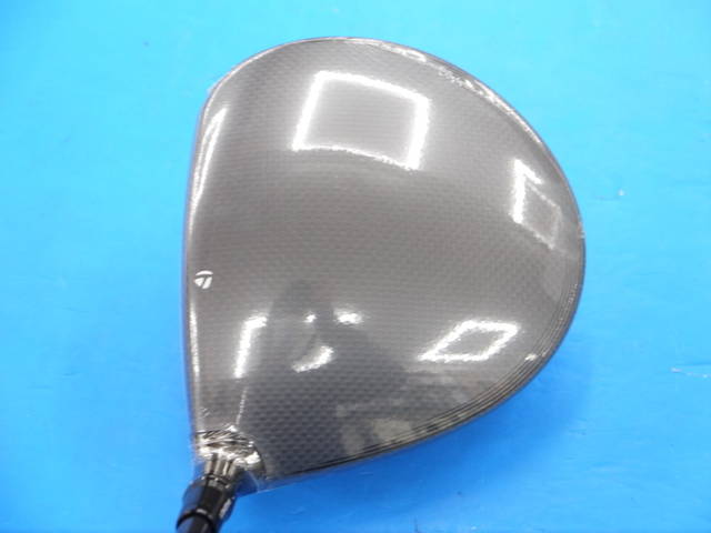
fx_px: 1725
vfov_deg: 17.6
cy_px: 266
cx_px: 356
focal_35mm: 84
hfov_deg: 23.3
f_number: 5.6
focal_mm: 42
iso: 800
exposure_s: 1/80
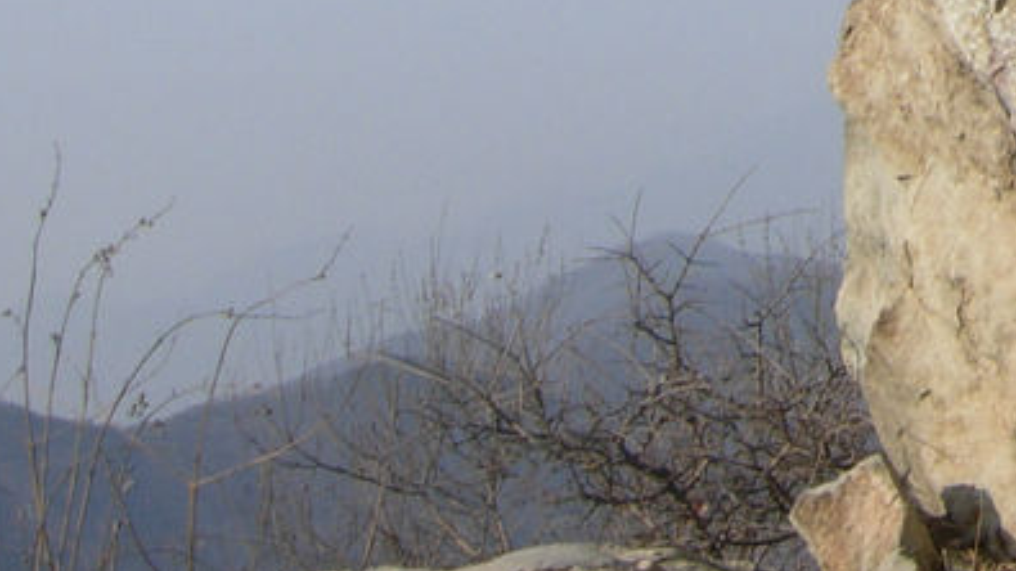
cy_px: -868
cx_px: 1690
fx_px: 4013
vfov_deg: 7.5
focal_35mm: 149
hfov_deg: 13.3
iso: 50
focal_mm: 7.5
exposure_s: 1/296
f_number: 6.1
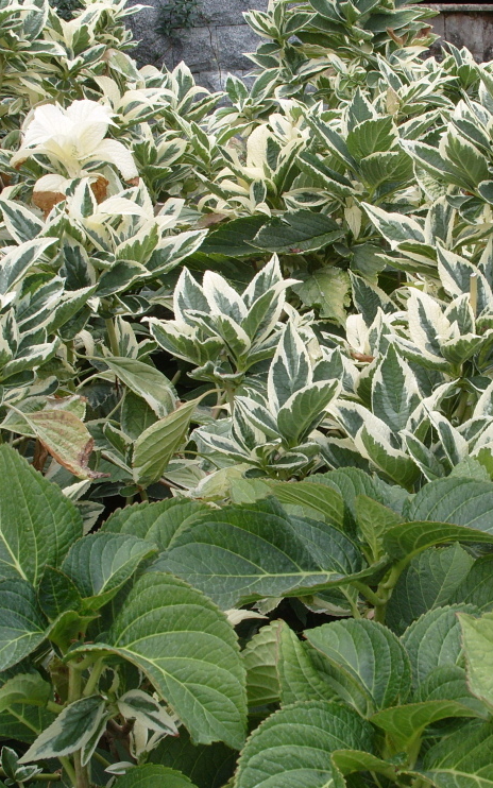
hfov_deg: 21.6
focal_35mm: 60
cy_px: 363
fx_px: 1289
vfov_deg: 34.0
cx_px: 325
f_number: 4.8
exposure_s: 1/250
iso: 80
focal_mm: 7.8
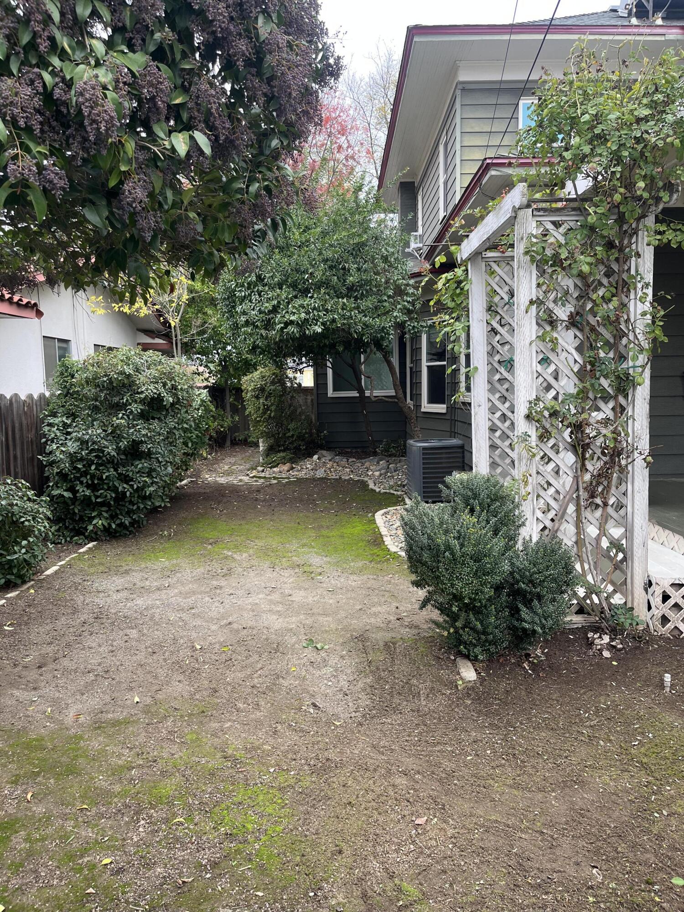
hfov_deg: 53.1
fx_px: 685
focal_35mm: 26
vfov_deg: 67.3
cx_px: 342
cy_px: 456
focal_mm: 5.1
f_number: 1.6
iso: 50
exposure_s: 1/122
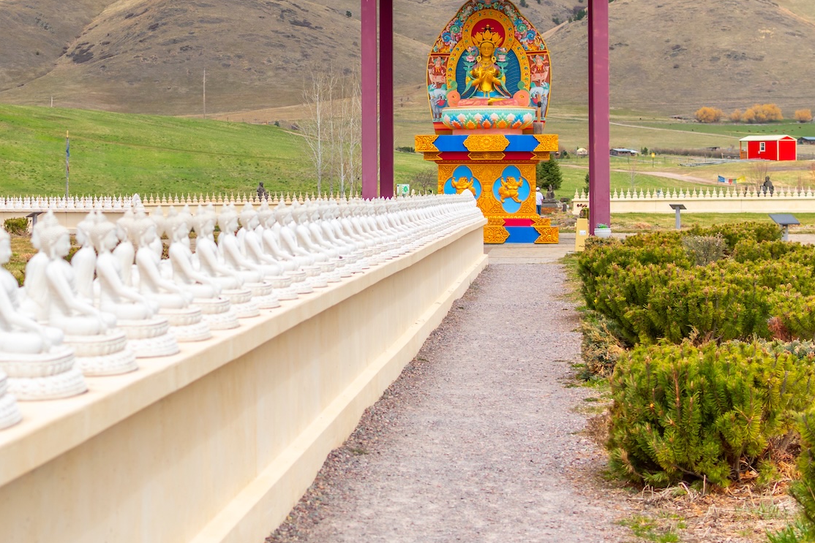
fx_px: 1902
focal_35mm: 84
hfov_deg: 23.8
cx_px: 166
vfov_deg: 16.2
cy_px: 131
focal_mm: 35
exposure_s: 1/3200
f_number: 3.2
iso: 100
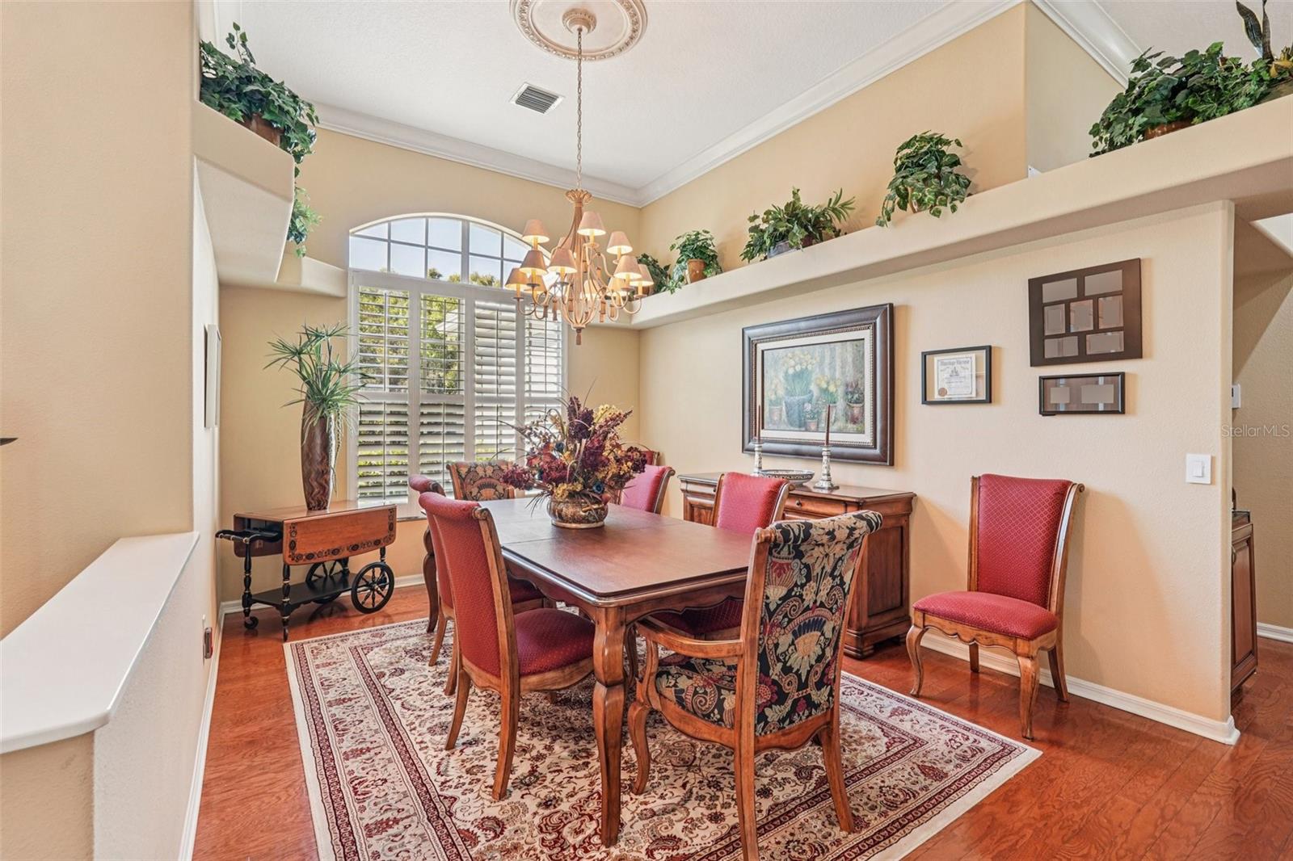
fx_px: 575
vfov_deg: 73.7
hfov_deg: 96.7
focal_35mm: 16
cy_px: 430
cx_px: 646
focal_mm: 16
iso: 400
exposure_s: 1/6
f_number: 8
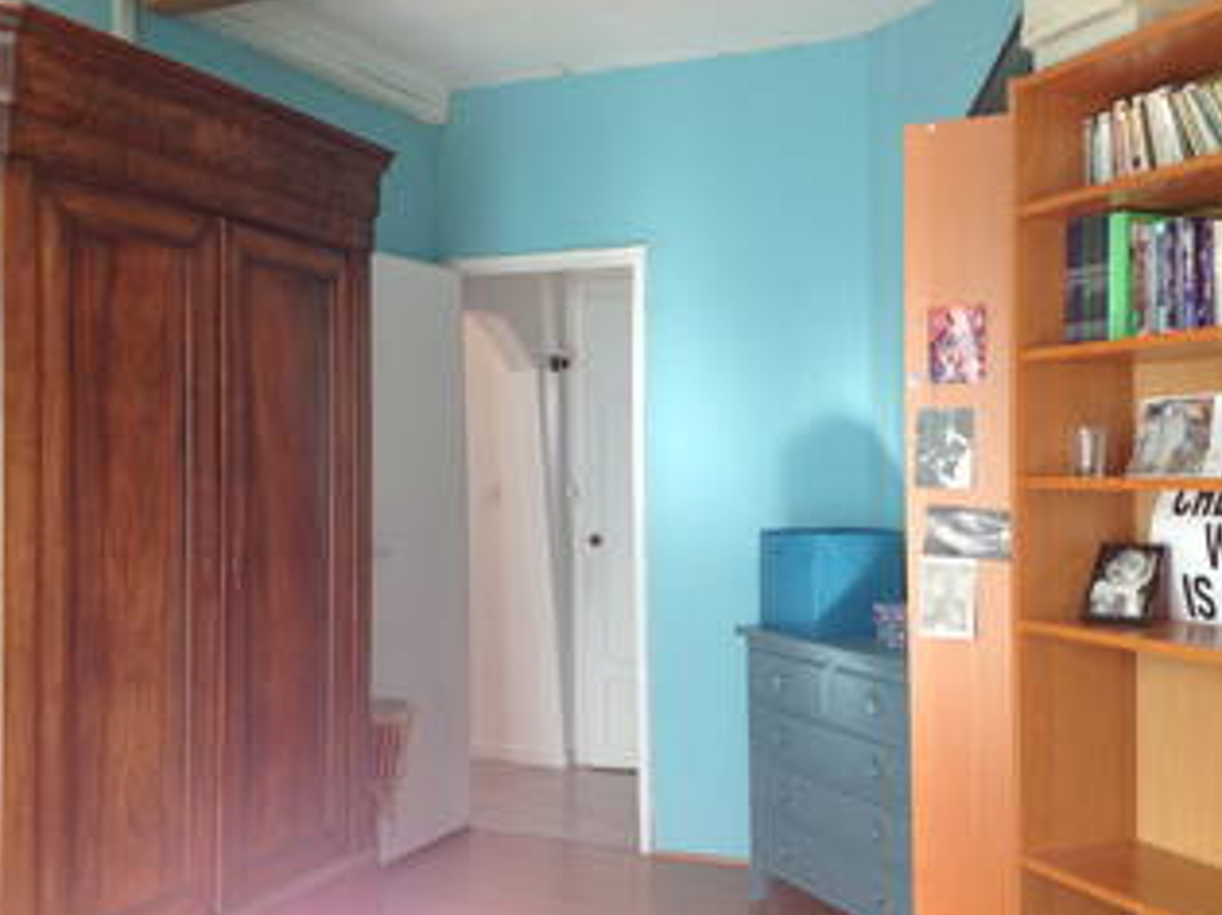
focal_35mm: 40
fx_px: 1412
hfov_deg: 46.8
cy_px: 492
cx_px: 578
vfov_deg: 35.9
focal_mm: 4.28
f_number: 2.4
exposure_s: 1/60
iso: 64
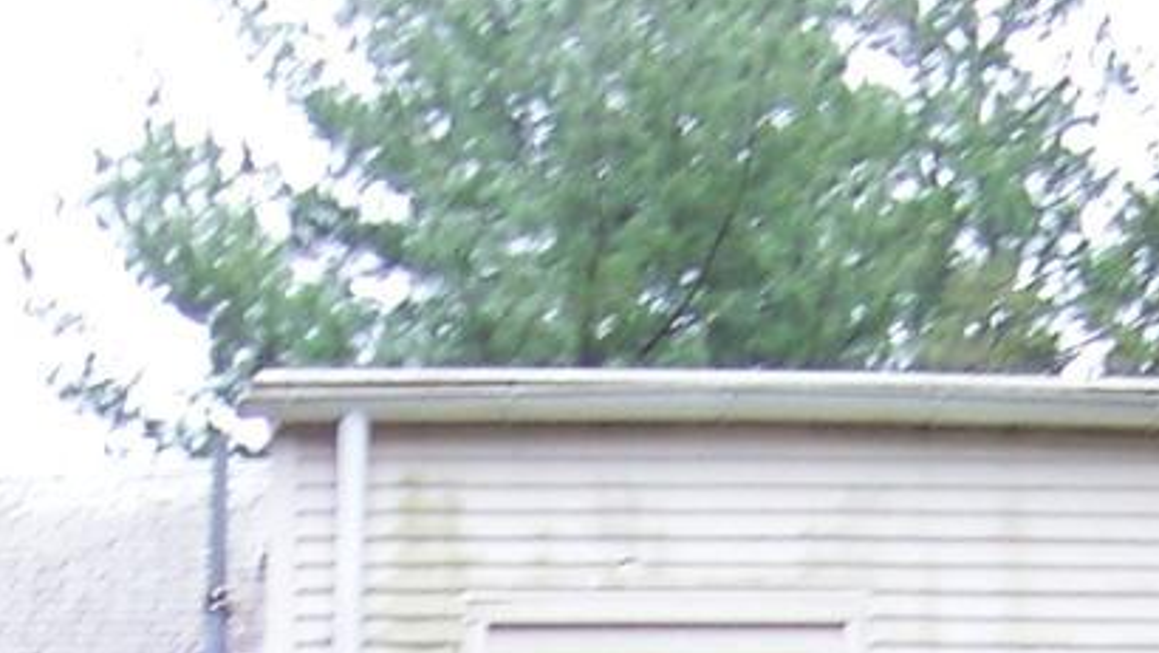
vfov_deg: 6.0
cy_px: 1560
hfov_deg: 11.0
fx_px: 6026
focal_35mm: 196
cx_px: 399
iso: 64
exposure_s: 1/40
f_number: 2.8
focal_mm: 5.85
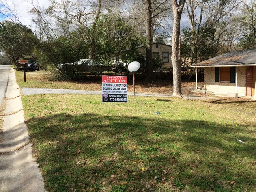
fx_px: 214
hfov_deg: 61.7
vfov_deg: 48.2
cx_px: 128
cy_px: 96
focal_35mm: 29
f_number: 2.2
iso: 32
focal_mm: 4.15
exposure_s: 1/1520
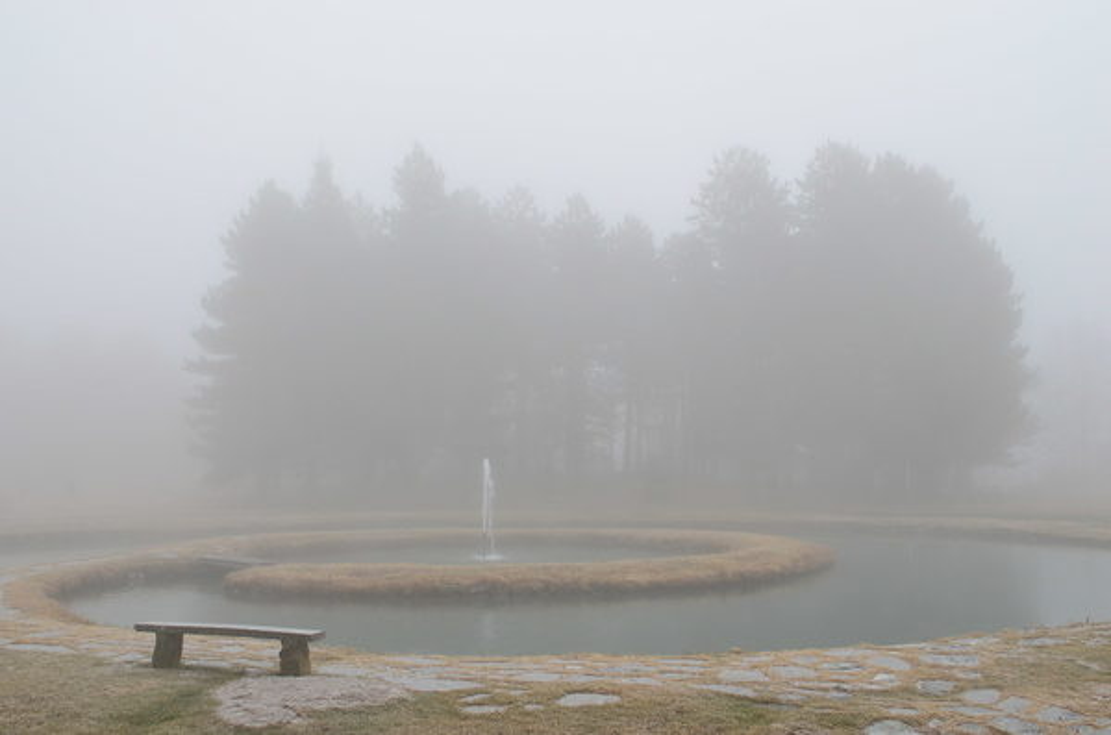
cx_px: 556
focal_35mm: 36
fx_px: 1108
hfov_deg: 53.2
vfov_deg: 36.7
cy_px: 368
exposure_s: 1/60
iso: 400
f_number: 10
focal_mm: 24
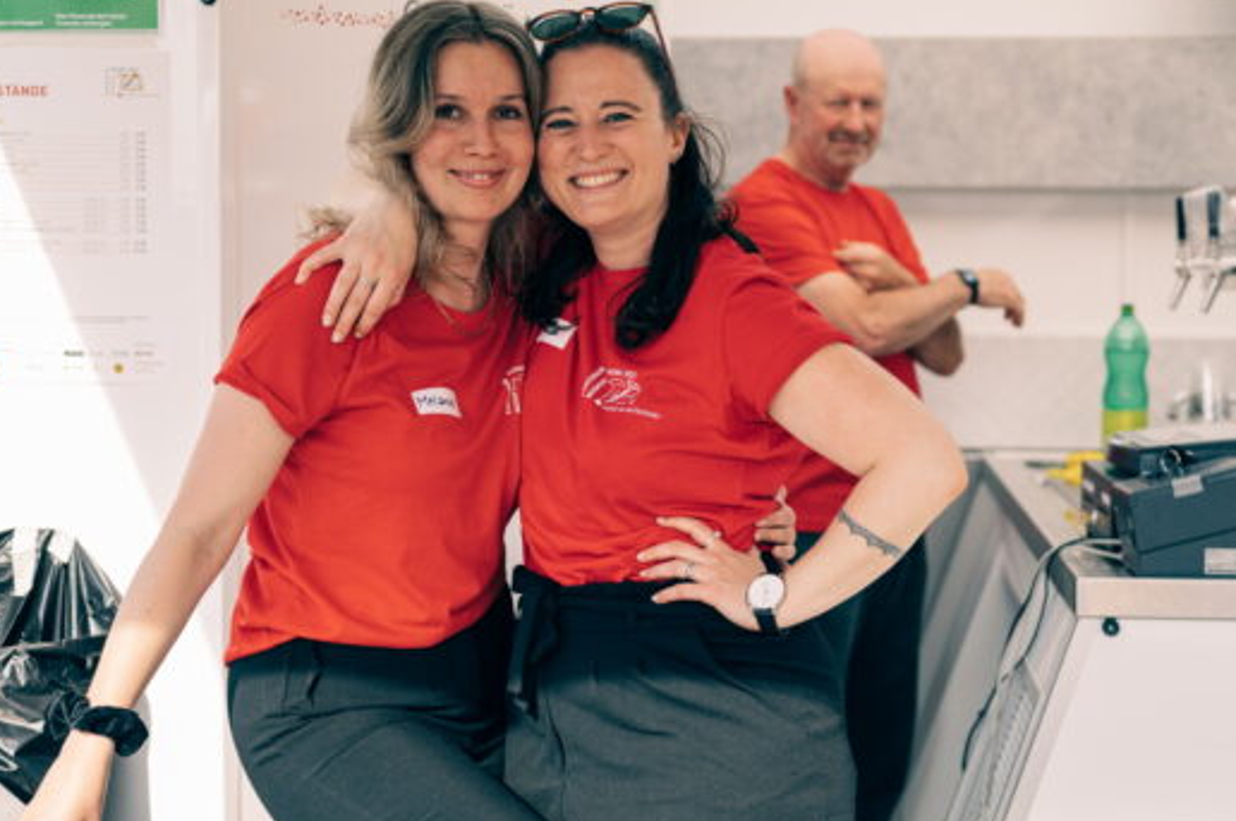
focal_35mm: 63
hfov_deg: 31.9
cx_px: 687
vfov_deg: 21.5
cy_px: 450
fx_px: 2161
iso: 100
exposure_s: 1/640
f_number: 2.8
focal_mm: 50
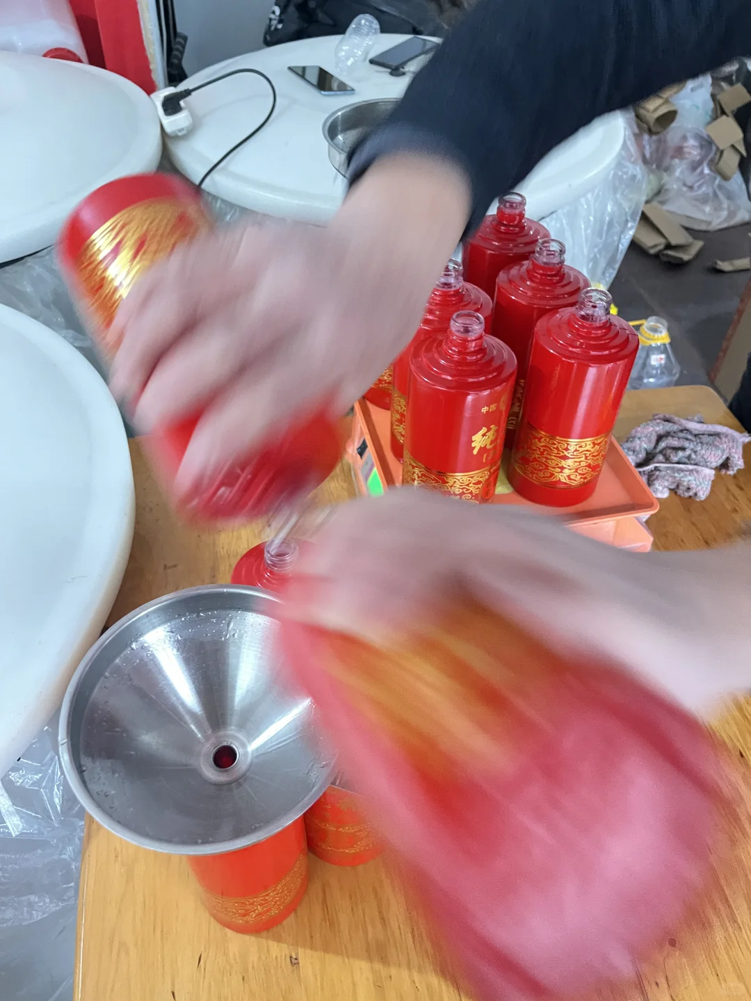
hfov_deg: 53.1
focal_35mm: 26
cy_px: 500
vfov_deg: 67.3
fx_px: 752
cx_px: 376
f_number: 1.6
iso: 800
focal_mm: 5.1
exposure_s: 1/30
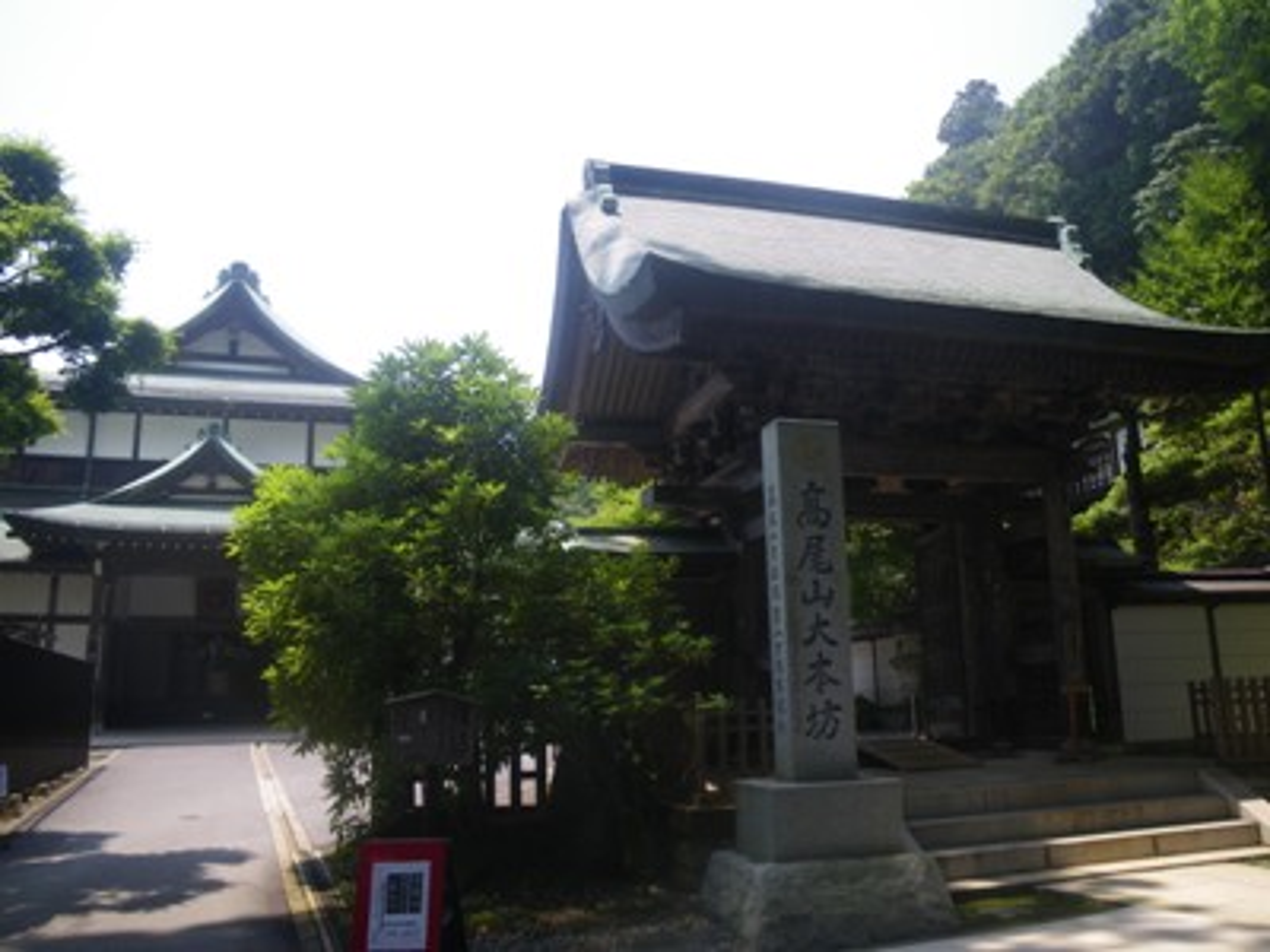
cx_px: 635
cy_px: 476
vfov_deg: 49.7
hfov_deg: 63.4
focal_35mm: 28
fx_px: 1027
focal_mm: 5
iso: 50
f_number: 3.5
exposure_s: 1/200
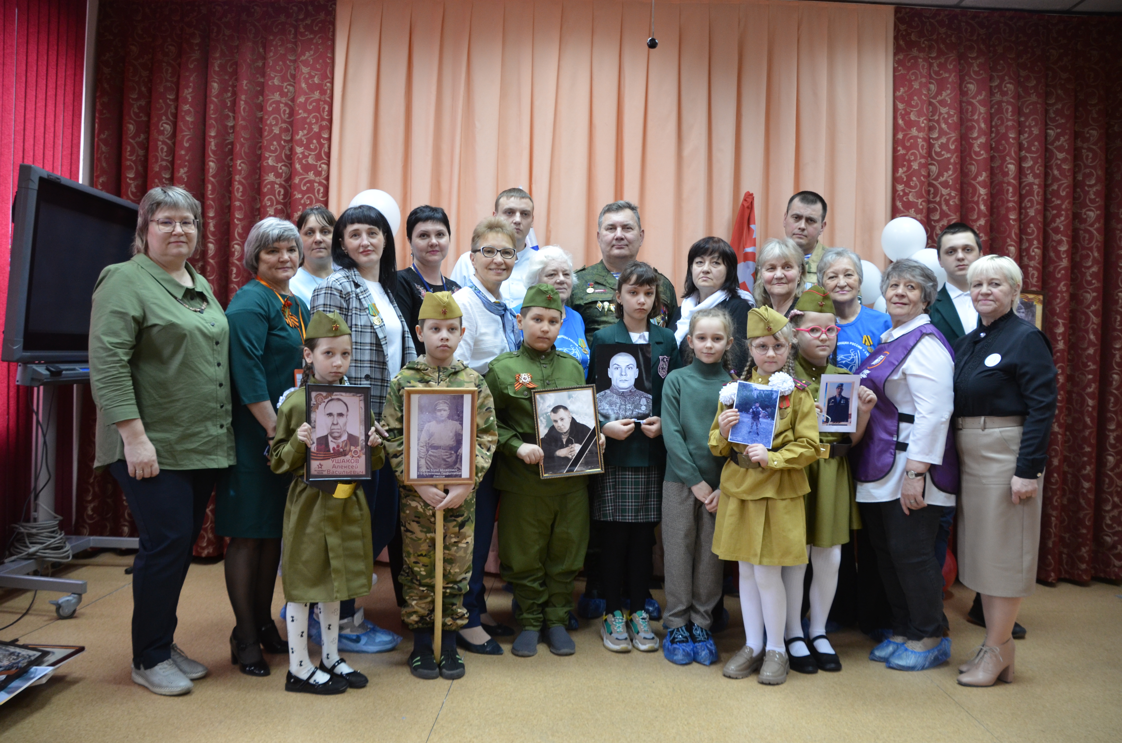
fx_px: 840
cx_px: 561
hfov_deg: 67.5
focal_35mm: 27
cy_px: 372
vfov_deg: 47.7
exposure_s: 1/30
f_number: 3.5
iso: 800
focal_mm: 18
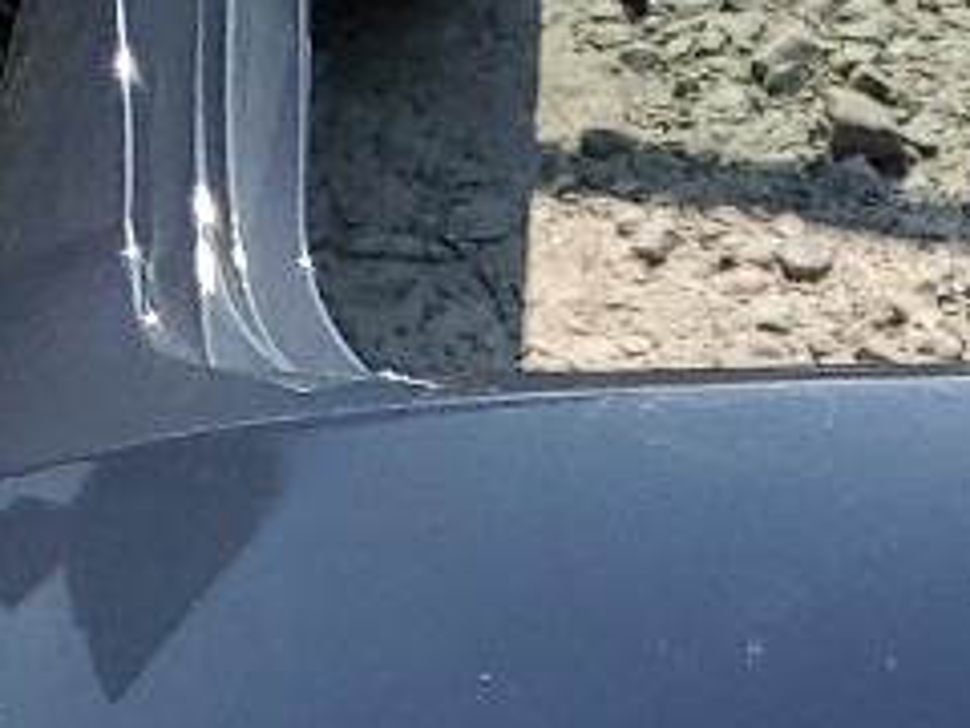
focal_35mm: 173
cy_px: 2063
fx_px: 4848
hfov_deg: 10.2
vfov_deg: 7.7
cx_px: 2158
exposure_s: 1/2500
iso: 50
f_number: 1.5
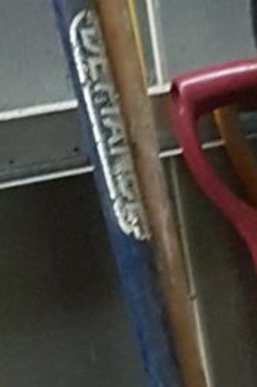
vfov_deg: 11.6
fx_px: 1715
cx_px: 625
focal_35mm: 160
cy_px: 761
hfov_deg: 7.9
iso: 640
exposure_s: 1/10
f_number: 1.7
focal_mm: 4.2
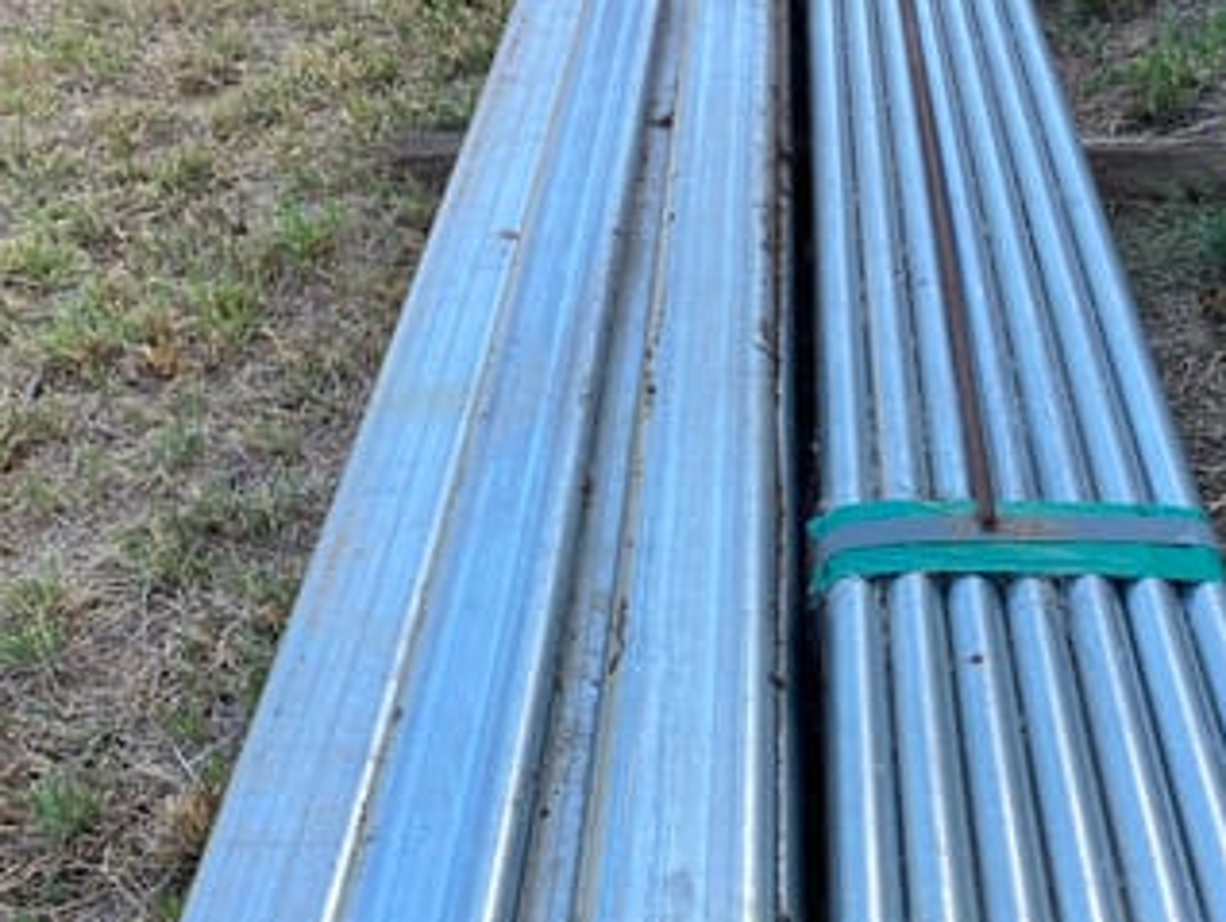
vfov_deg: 32.2
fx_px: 1560
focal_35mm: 44
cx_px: 806
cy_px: 716
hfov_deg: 42.4
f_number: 1.8
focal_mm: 3.99
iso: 32
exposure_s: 1/326
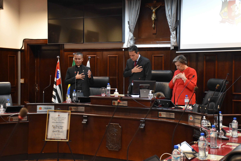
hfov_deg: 35.0
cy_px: 80
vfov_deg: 23.8
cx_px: 120
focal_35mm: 57
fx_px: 382
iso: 2200
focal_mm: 38
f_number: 4.2
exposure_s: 1/60
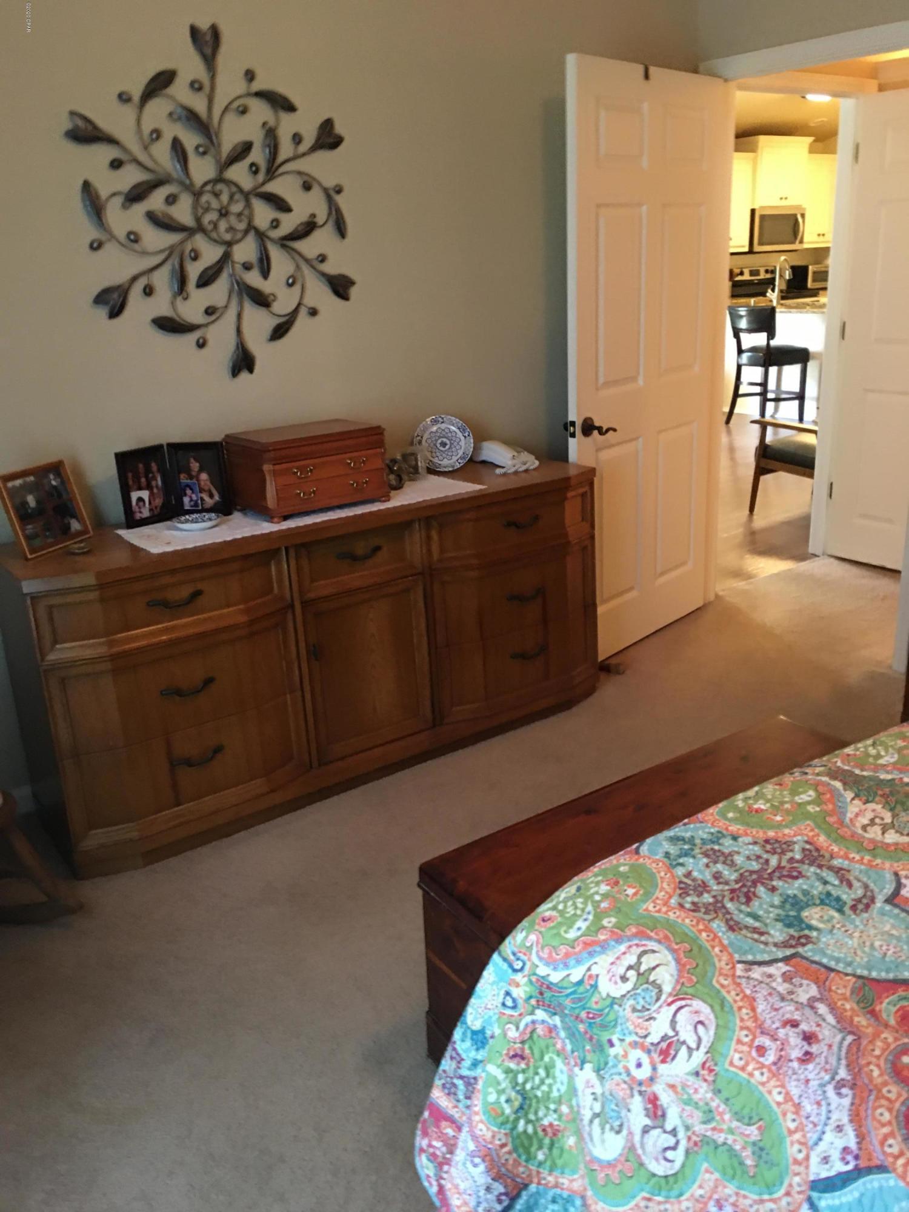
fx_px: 1015
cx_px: 454
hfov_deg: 48.2
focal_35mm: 29
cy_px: 606
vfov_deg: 61.7
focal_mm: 4.15
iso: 50
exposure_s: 1/4
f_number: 2.2
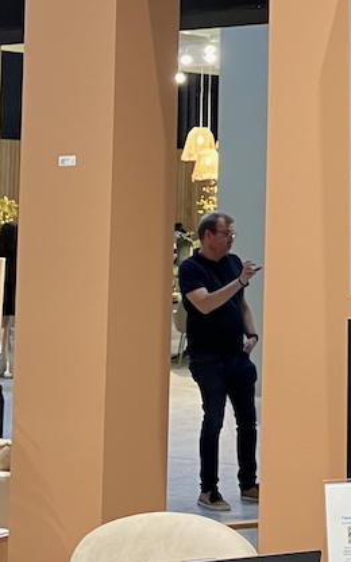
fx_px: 1457
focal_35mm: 95
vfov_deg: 21.6
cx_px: 458
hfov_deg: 13.3
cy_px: 121
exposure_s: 1/50
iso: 100
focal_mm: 3.99
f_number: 1.8
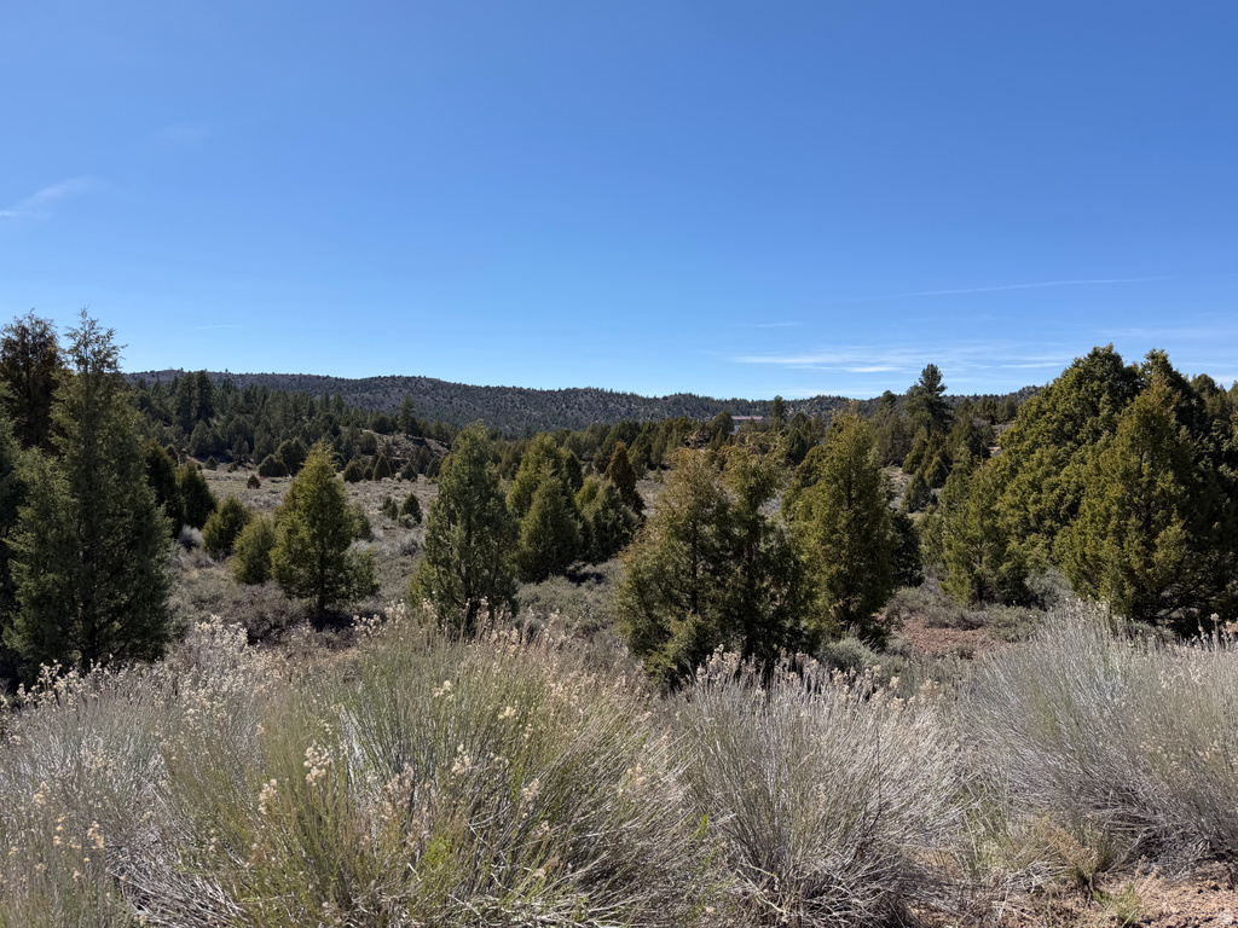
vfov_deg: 56.8
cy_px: 464
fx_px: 858
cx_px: 619
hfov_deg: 71.6
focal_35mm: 24
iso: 80
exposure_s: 1/5319
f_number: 1.78
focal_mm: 6.76
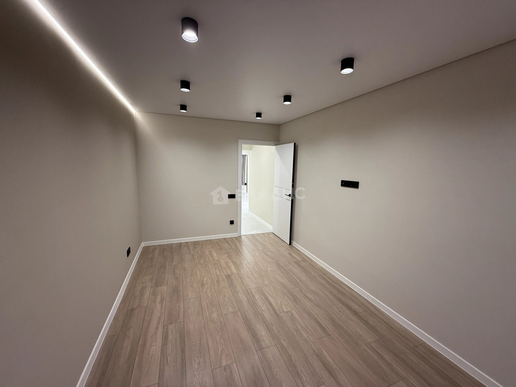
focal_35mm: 14
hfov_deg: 102.1
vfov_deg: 85.7
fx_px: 209
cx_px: 258
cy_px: 194
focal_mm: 2.22
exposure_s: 1/100
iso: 320
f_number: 2.2
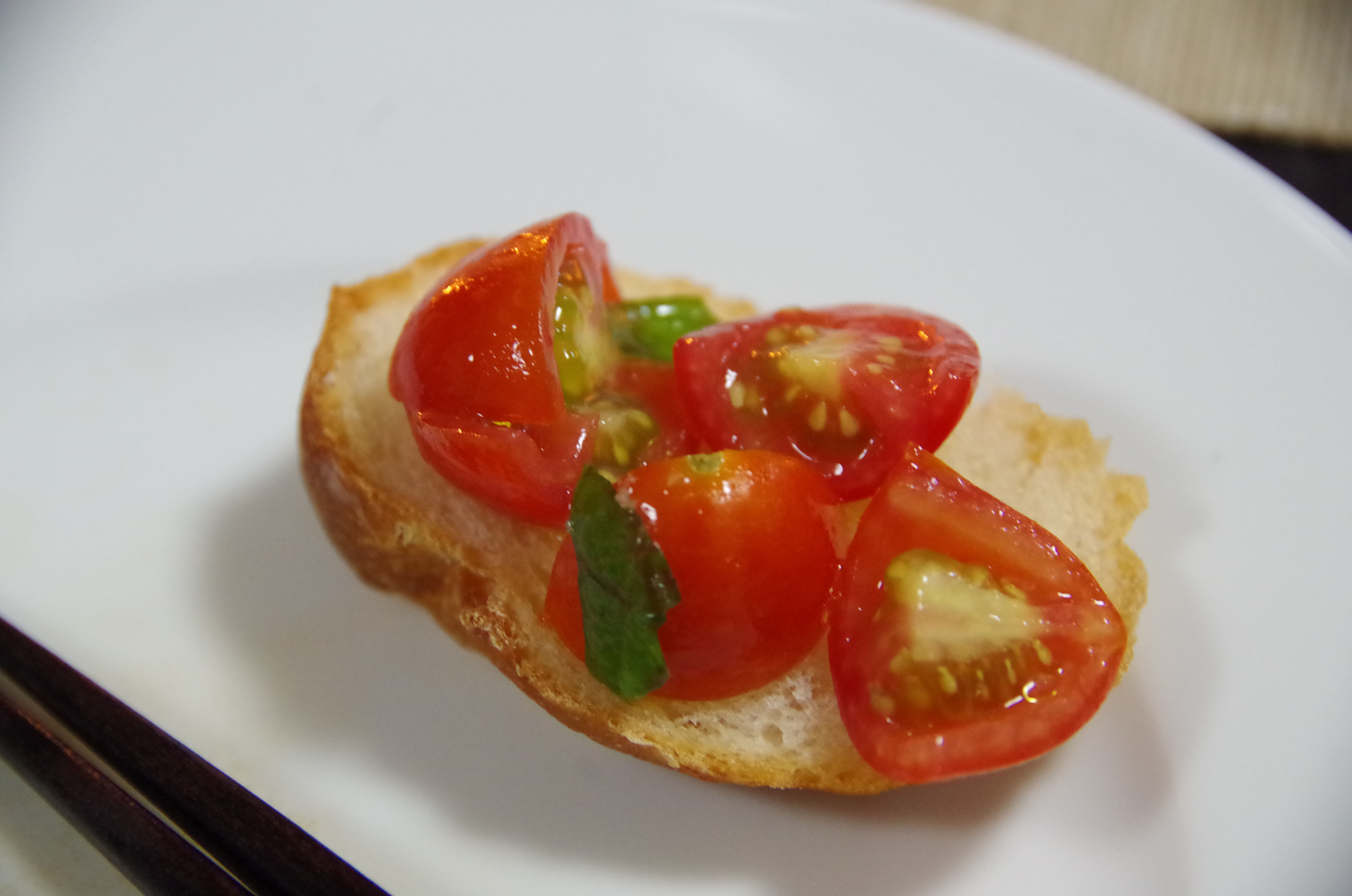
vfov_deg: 11.7
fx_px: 4385
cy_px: 448
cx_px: 676
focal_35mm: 117
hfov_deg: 17.5
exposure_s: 1/20
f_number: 5.6
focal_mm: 78
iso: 3200
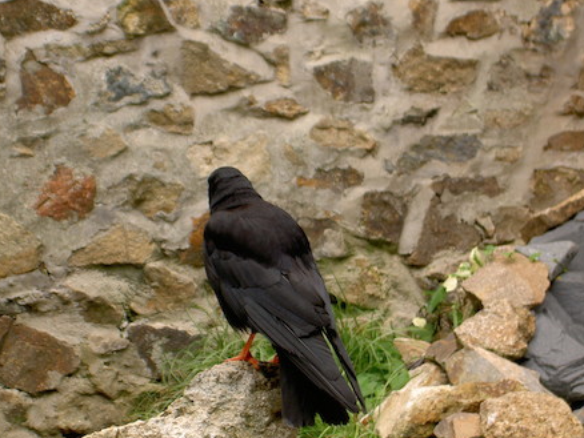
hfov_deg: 15.9
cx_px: 242
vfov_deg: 12.0
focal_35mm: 124
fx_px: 2093
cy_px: 178
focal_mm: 16.8
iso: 50
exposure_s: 1/100
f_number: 4.9
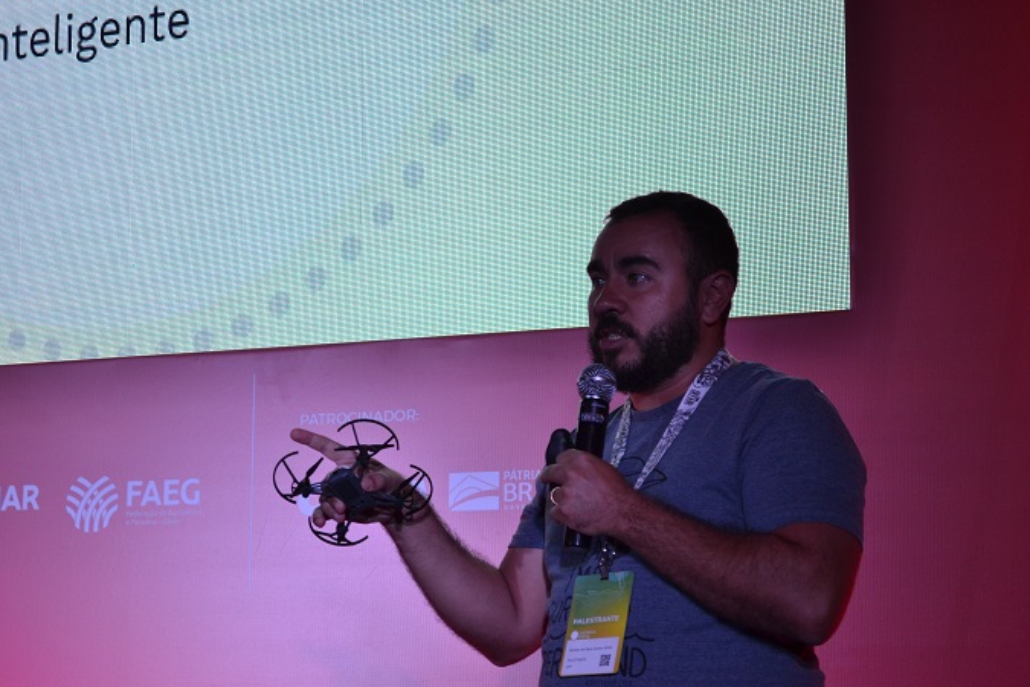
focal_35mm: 86
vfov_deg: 16.0
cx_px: 505
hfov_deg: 23.8
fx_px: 2447
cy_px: 333
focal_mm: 55
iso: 400
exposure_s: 1/80
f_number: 5.6
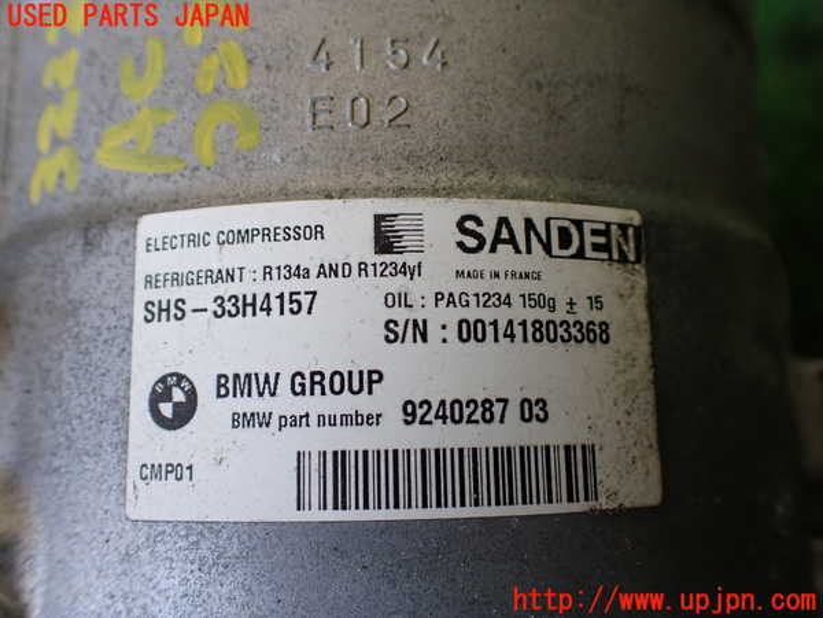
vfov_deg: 46.8
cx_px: 412
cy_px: 309
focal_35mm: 30
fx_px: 713
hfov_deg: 60.0
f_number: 2.3
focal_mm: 5.4
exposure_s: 1/125
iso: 250
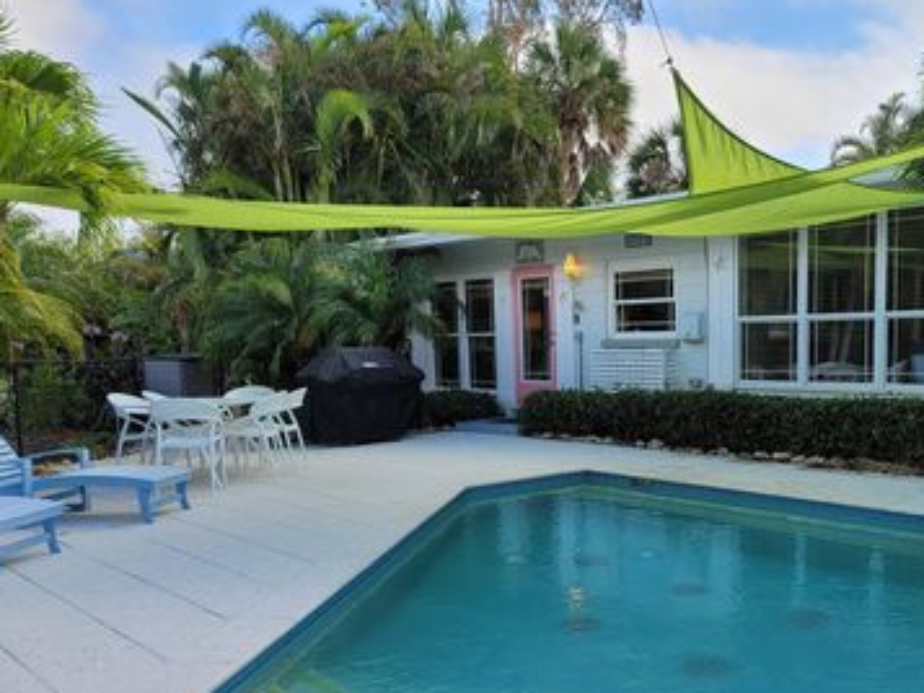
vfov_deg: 40.3
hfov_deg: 51.5
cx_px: 626
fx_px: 935
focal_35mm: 35
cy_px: 451
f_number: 1.8
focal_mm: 7
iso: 20
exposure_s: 1/316
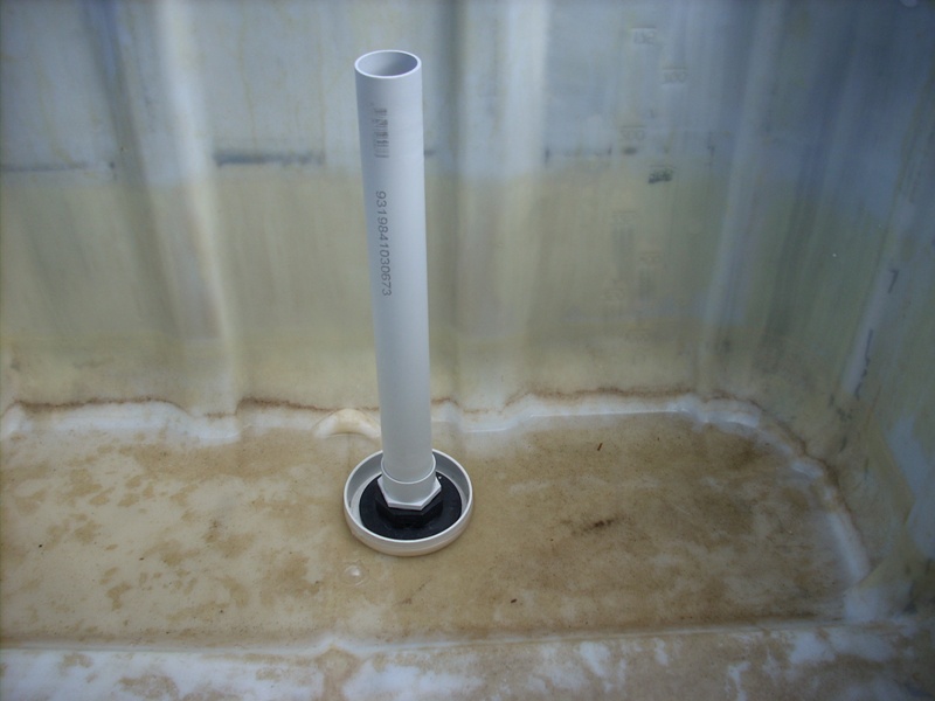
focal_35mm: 37
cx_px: 468
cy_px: 350
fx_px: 999
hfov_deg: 50.1
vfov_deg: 38.7
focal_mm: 6.2
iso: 64
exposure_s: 1/310
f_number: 2.8
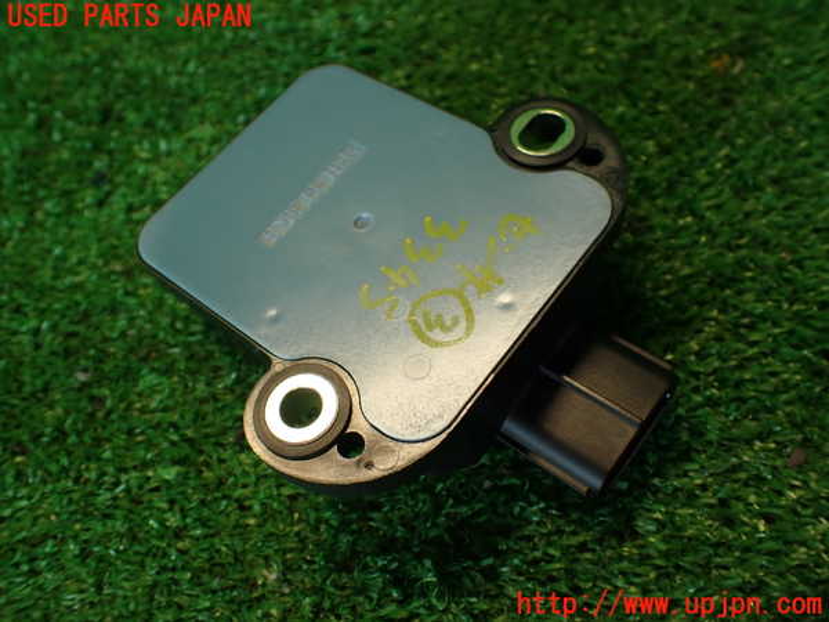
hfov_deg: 56.8
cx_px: 414
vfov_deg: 44.2
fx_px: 766
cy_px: 311
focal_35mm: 32
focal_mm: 5.79
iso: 200
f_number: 2.4
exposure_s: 1/60
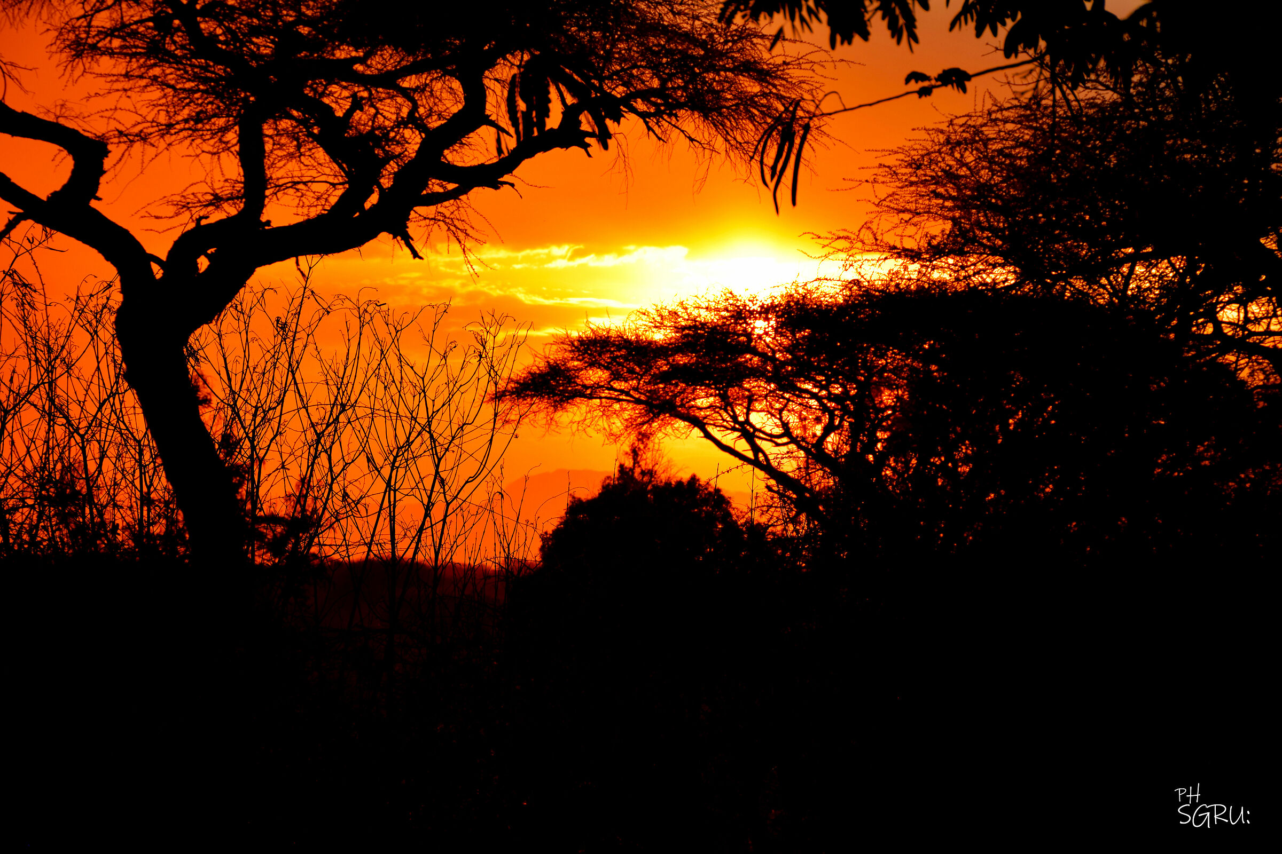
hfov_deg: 20.6
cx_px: 641
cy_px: 427
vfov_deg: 13.8
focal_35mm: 99
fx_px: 3525
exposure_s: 1/320
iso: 200
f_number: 7.1
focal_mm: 66
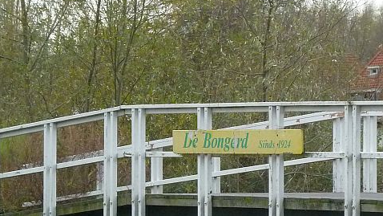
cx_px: 319
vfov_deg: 3.8
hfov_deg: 6.7
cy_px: 206
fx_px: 3250
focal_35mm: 320
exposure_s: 1/200
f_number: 4.5
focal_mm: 22.5
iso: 400
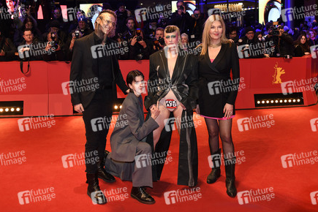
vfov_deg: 45.0
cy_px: 105
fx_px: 256
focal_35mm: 29
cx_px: 163
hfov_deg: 63.6
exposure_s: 1/200
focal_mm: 28
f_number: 4.5
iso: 1250
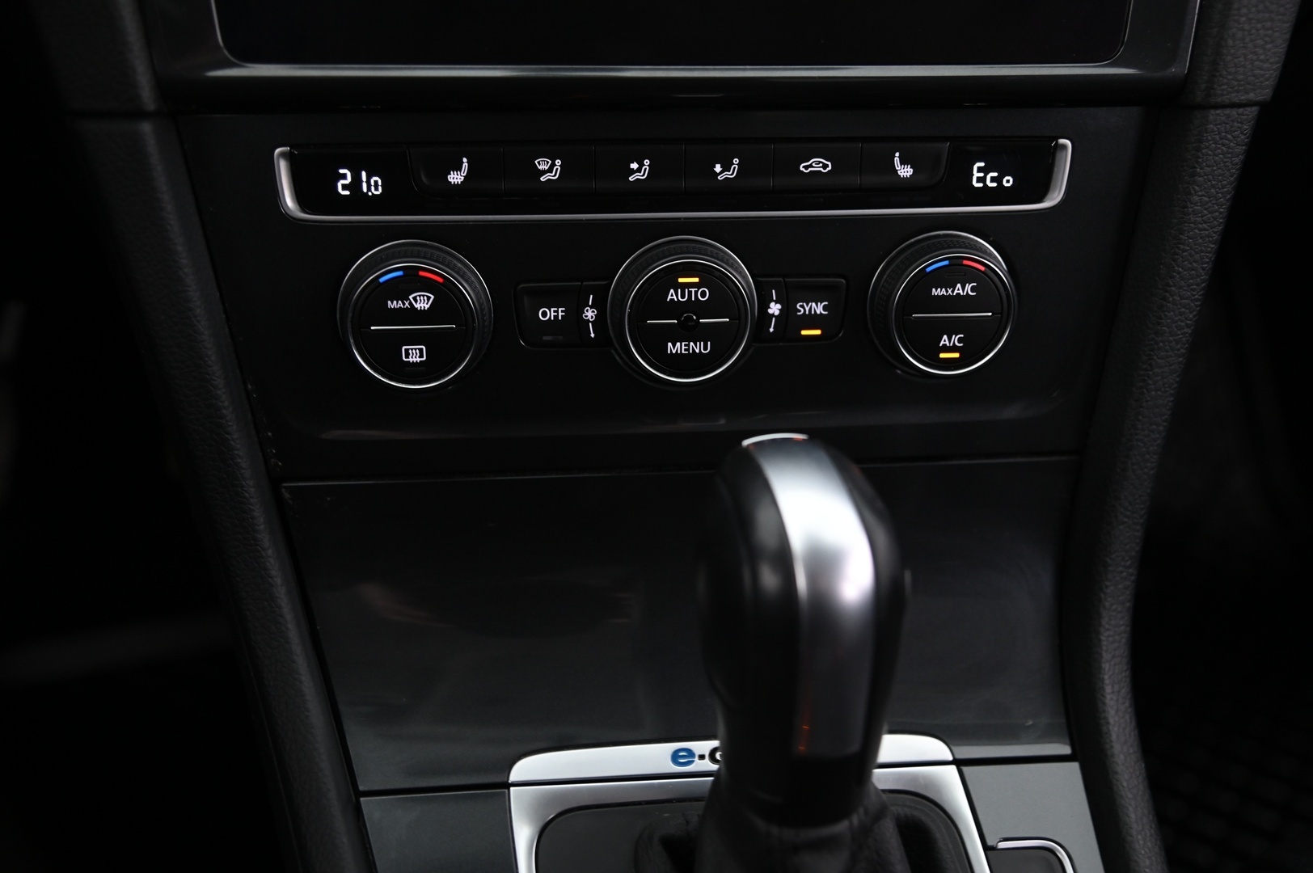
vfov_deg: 33.3
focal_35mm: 40
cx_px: 656
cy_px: 436
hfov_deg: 48.5
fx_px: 1458
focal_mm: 40
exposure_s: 1/15
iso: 2000
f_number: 4
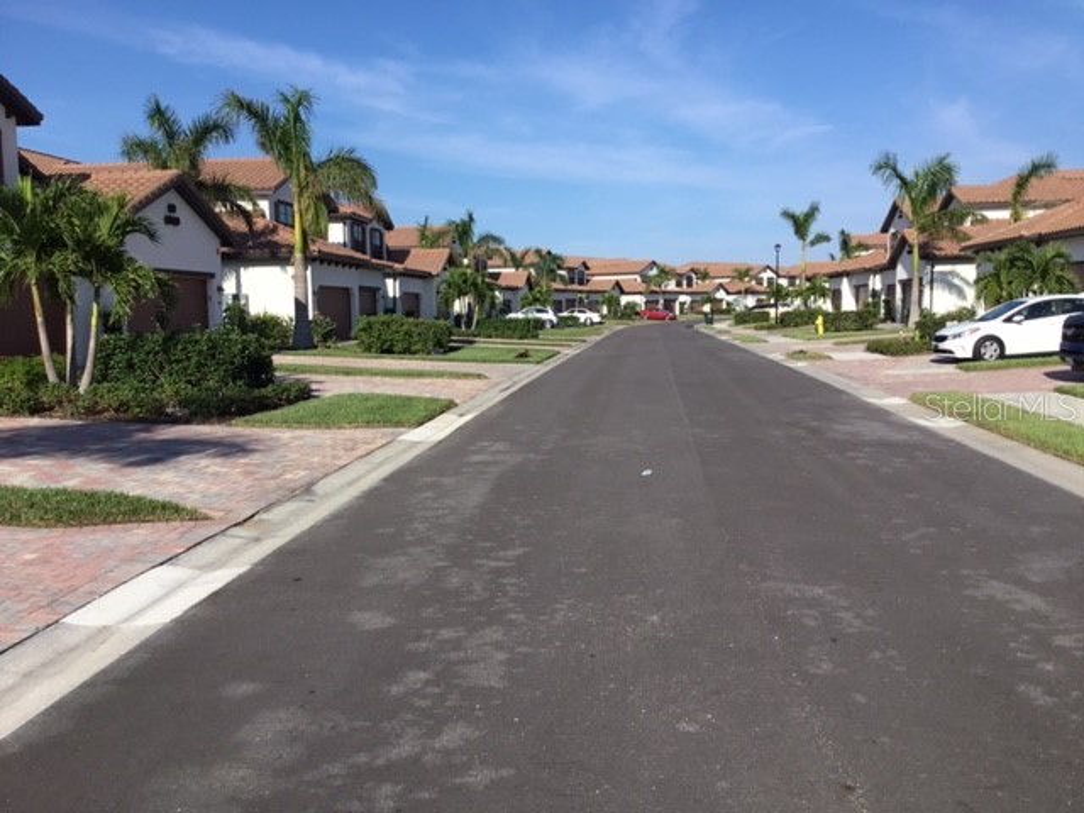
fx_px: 971
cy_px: 406
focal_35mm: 31
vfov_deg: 45.4
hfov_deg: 58.4
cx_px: 542
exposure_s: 1/1481
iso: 25
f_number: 2.4
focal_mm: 3.3
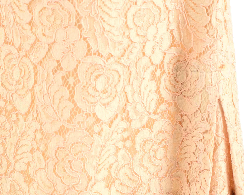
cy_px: 104
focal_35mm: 268
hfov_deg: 7.2
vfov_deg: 5.8
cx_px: 141
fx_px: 1934
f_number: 6.3
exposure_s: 1/80
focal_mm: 105
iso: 160
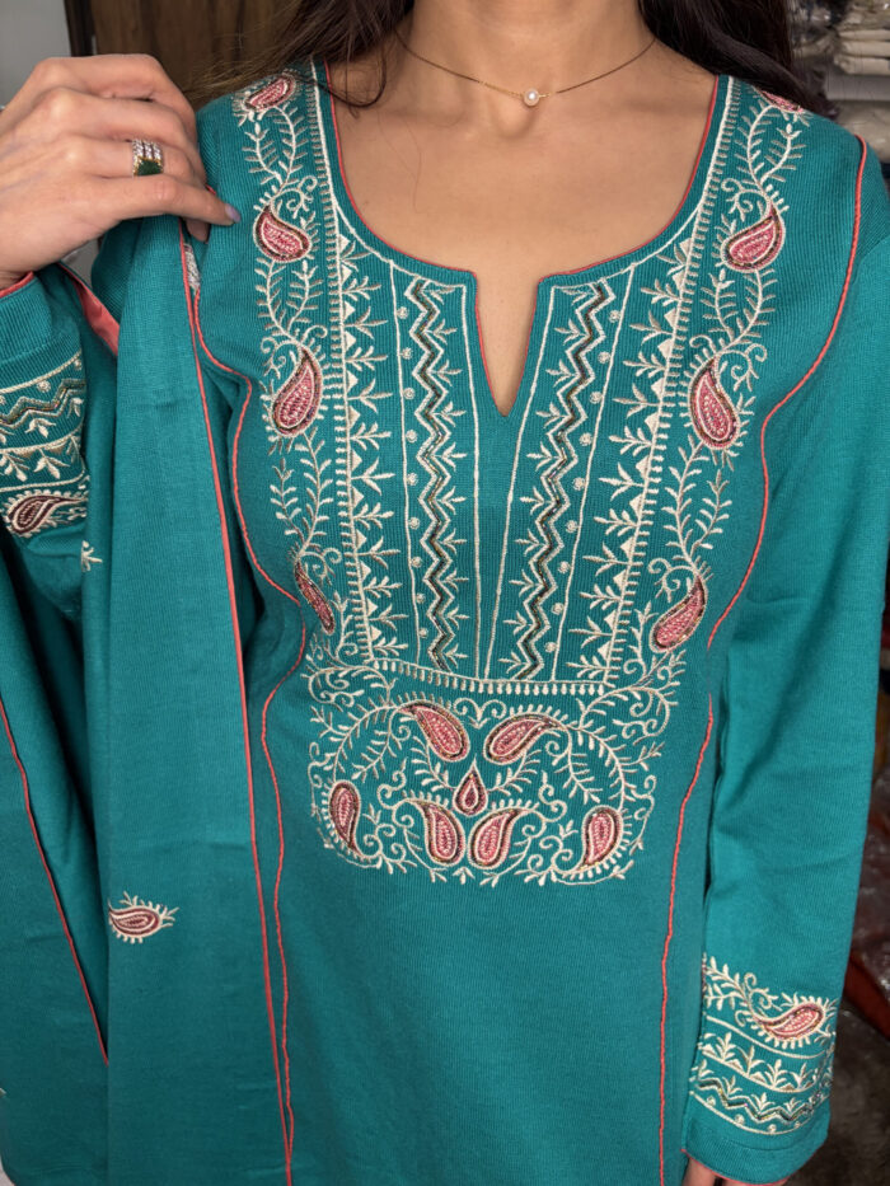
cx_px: 445
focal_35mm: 26
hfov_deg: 53.1
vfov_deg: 67.3
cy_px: 593
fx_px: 891
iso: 125
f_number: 1.6
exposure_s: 1/50
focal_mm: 5.96
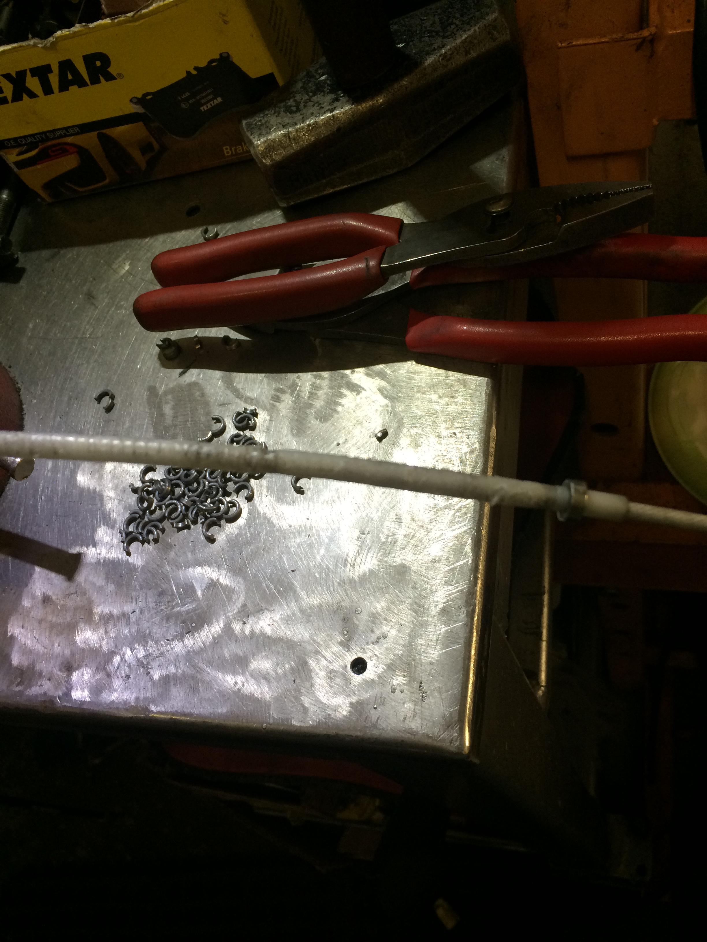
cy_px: 471
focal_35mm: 29
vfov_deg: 61.7
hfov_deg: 48.2
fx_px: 790
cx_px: 354
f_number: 2.2
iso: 50
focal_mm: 4.15
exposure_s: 1/30
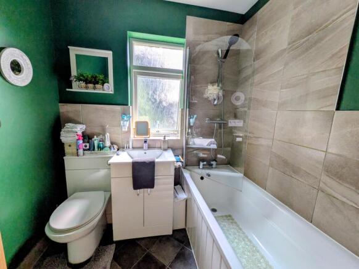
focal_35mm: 14
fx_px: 145
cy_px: 134
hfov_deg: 102.0
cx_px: 180
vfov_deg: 85.7
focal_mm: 1.83
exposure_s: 1/100
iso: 66
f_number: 2.2
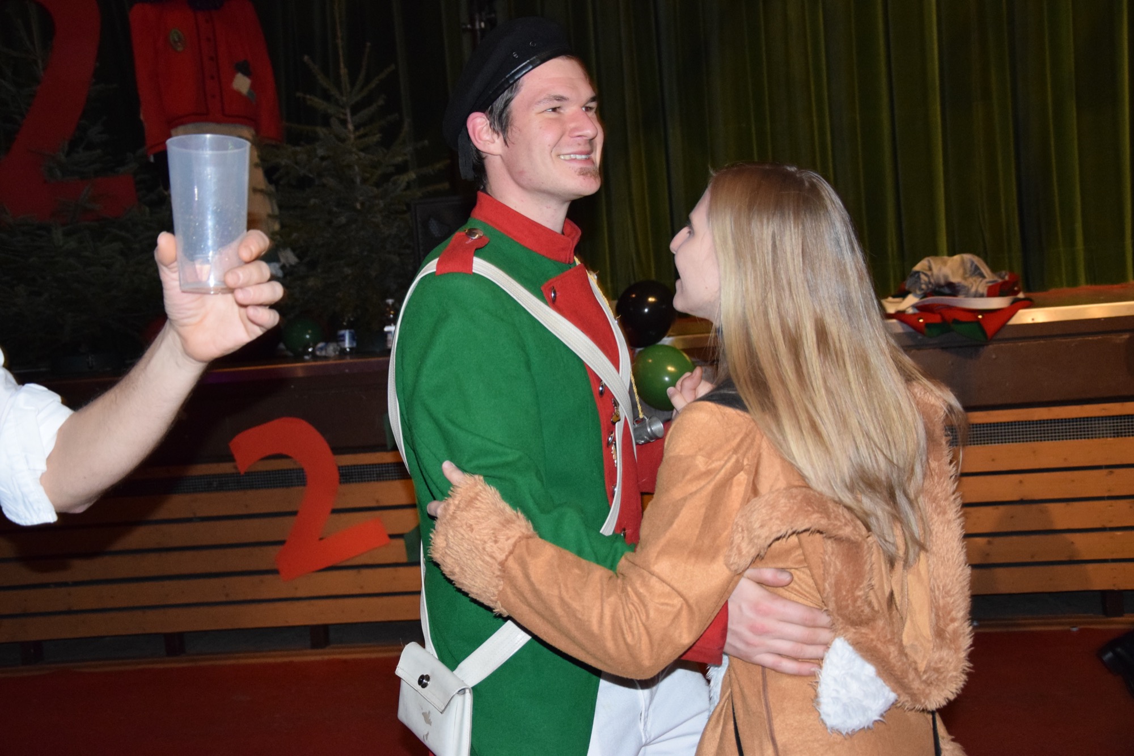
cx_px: 567
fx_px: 1417
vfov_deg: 29.9
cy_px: 378
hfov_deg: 43.6
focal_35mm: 45
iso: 3200
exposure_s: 1/60
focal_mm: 30
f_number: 4.2
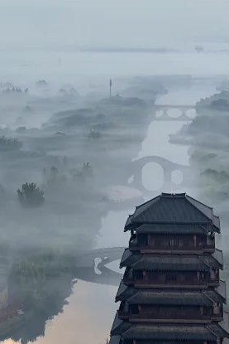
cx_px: 169
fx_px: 1325
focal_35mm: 139
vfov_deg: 14.8
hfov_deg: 9.9
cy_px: 163
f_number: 2.8
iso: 80
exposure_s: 1/99
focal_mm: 9
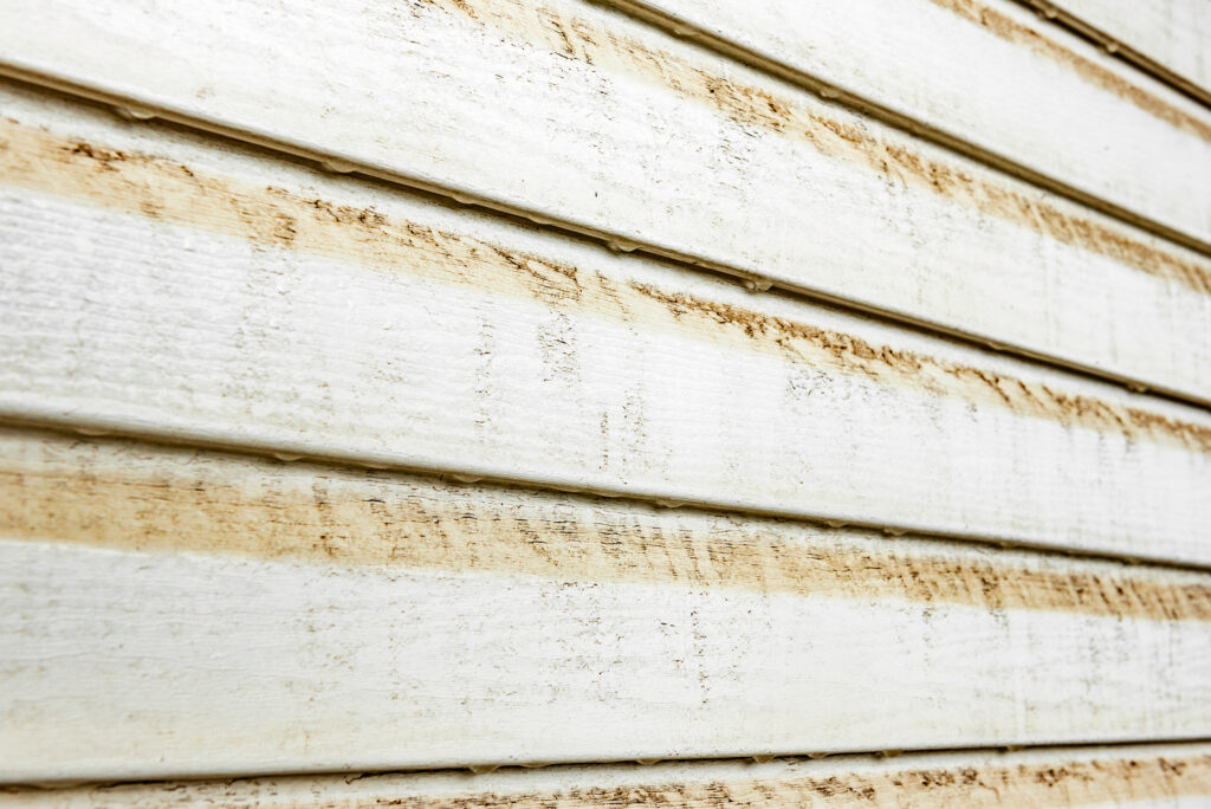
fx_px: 1616
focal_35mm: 48
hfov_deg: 41.1
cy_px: 404
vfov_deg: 28.1
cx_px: 606
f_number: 8
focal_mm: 48
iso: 320
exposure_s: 1/250
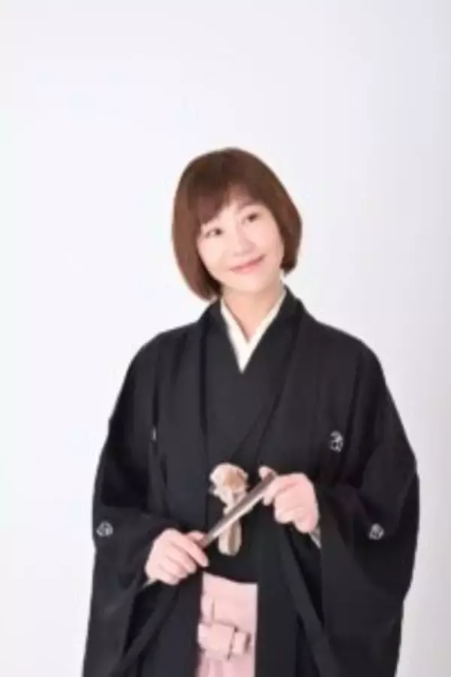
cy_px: 338
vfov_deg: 23.9
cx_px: 226
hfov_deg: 16.1
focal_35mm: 85
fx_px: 1597
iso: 400
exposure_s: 1/160
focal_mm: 85
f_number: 16
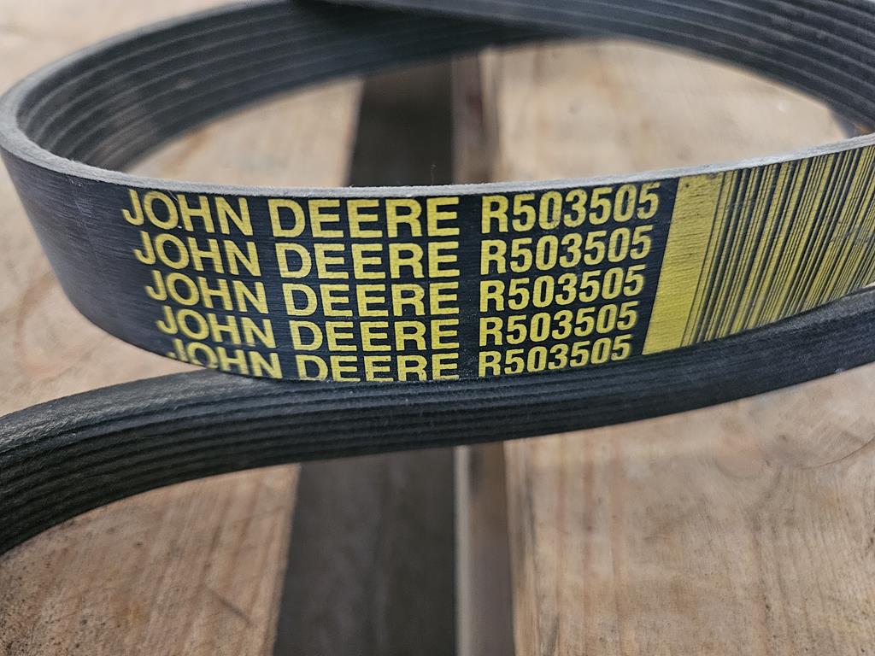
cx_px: 438
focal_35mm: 23
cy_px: 328
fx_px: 581
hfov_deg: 73.9
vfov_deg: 58.9
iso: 800
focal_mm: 5.4
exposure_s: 1/25
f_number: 1.8
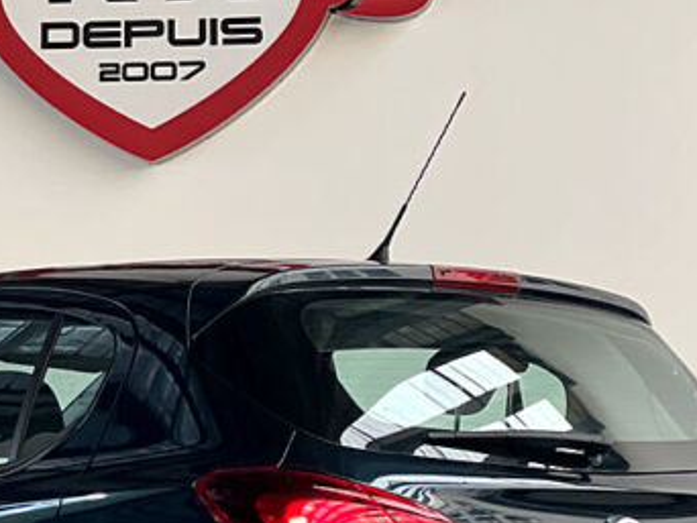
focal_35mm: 180
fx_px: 3627
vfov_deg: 8.2
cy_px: 399
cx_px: 84
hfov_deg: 10.9
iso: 400
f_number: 2.8
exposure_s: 1/25
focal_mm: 9
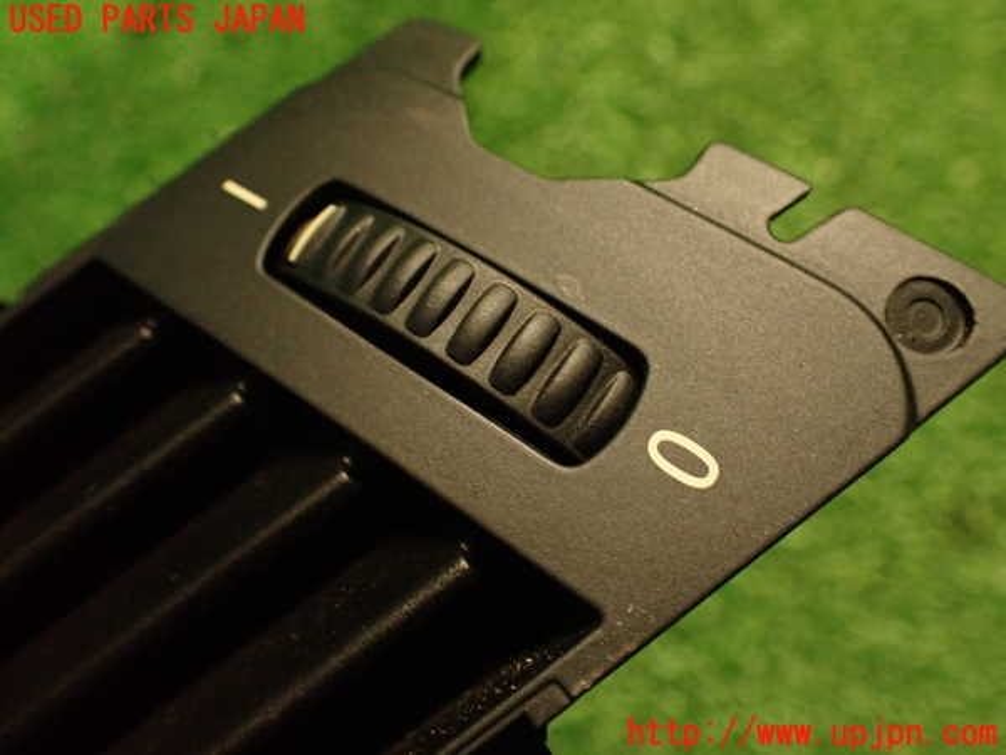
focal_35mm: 32
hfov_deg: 56.8
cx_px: 503
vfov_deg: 44.2
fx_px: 930
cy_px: 378
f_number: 2.4
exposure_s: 1/30
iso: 640
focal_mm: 5.79
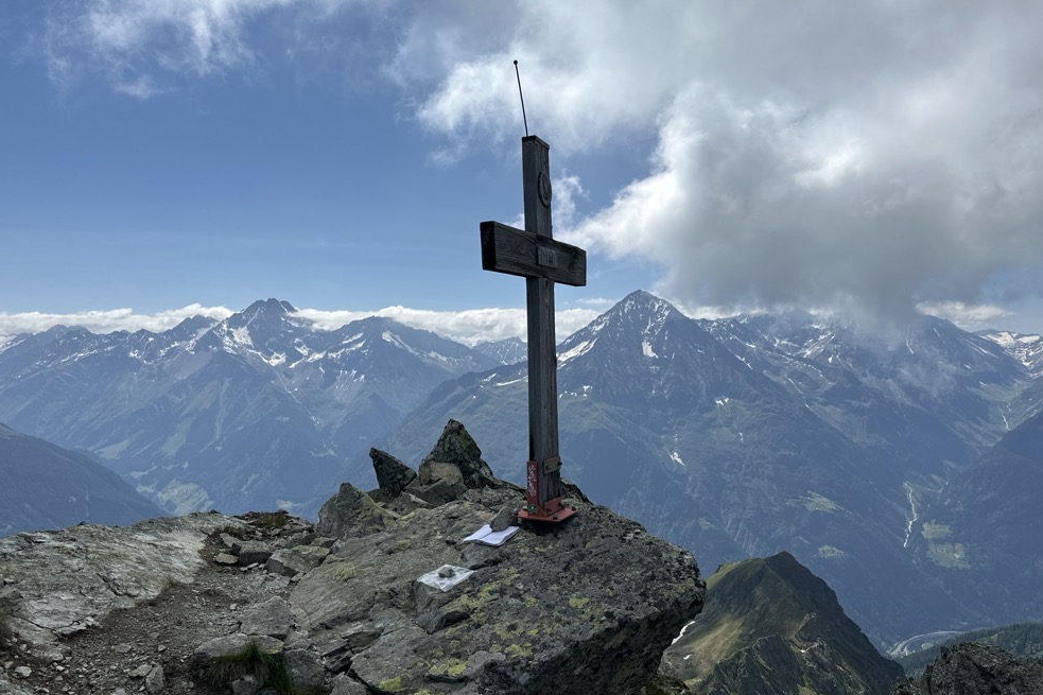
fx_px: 753
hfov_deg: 69.4
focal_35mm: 26
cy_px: 340
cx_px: 514
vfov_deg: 49.5
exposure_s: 1/10753
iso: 80
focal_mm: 6.86
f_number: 1.78
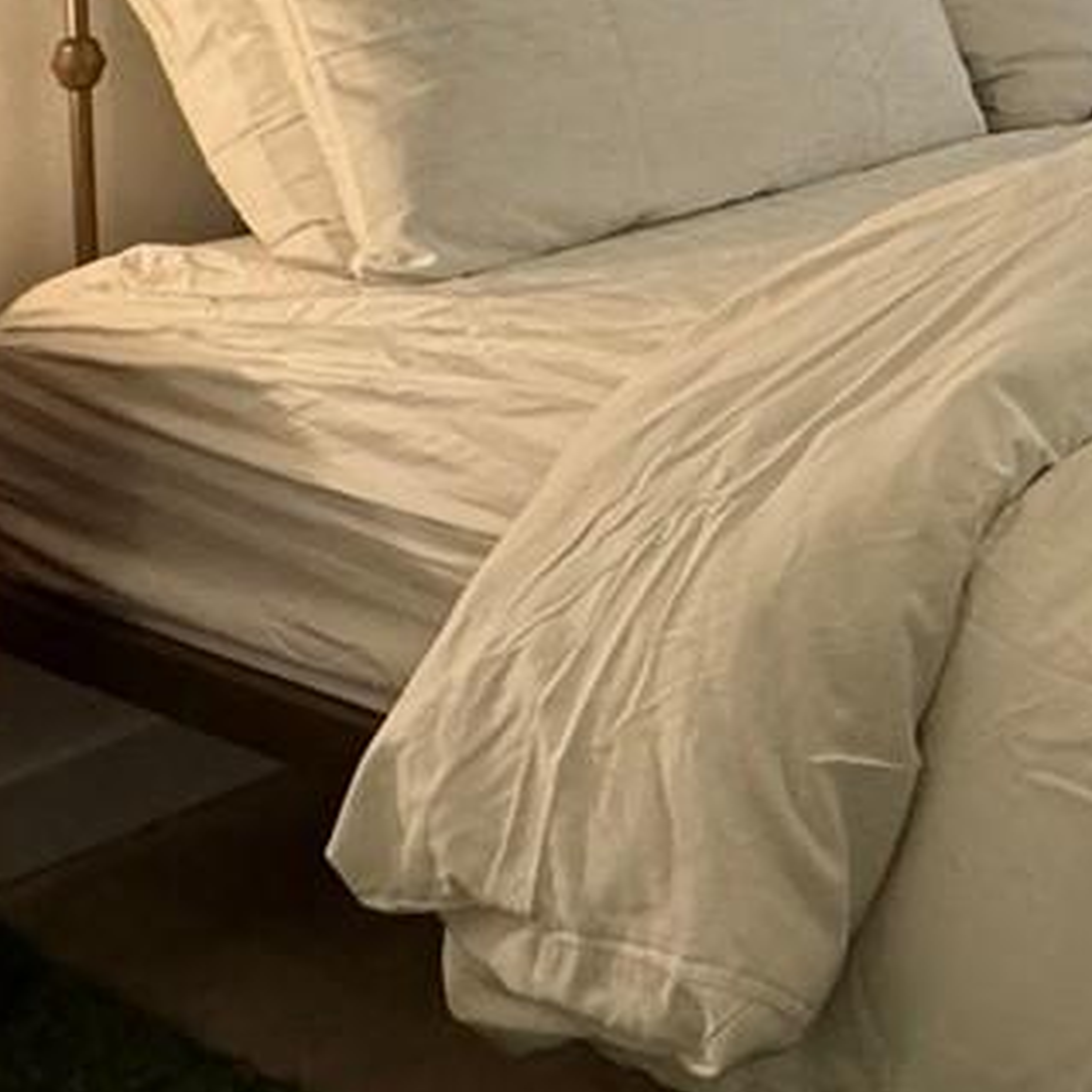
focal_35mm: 62
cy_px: -223
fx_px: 2213
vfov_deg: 25.0
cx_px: 1821
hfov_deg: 21.2
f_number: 2.2
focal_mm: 2.22
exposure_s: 1/120
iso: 320
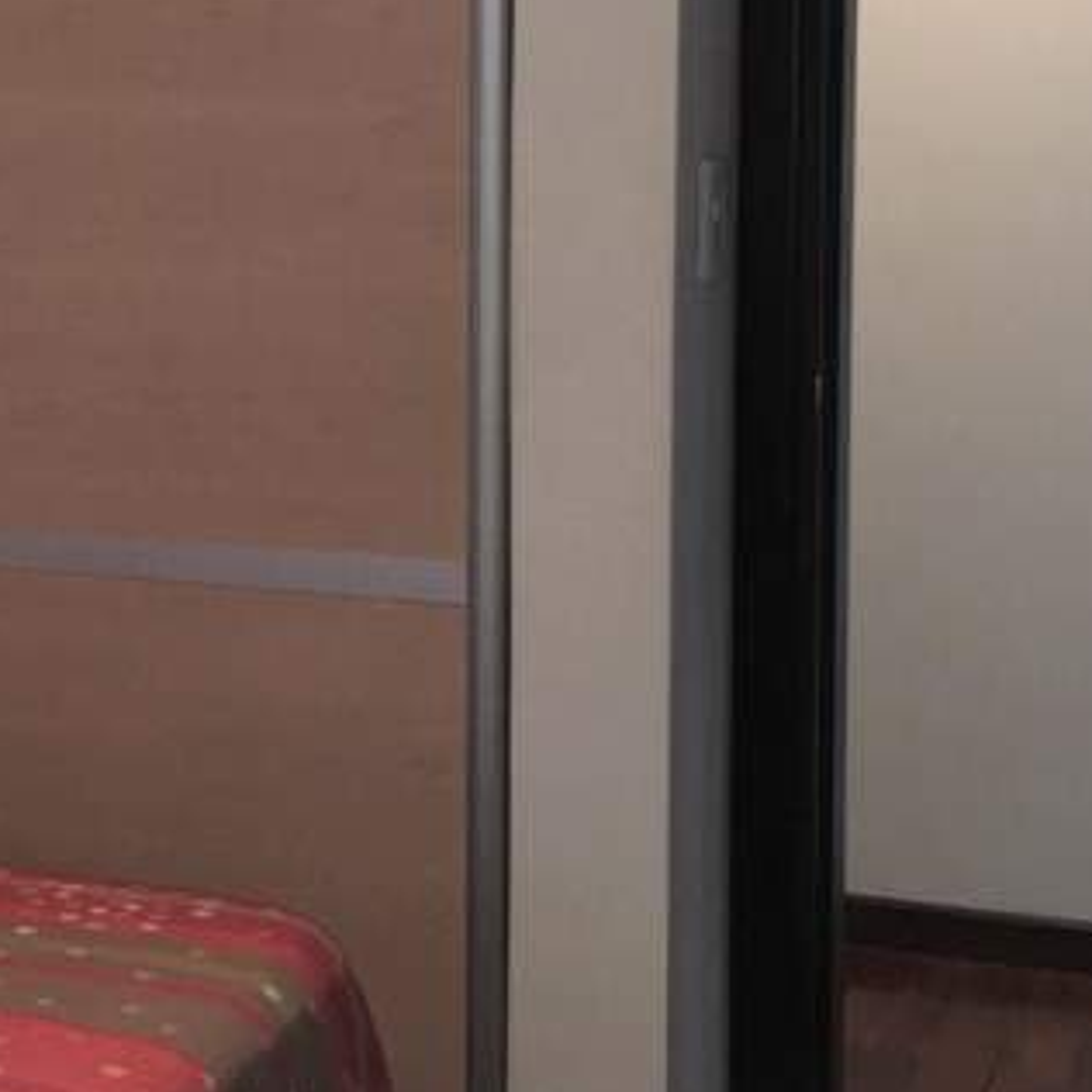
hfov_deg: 20.2
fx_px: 2962
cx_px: -17
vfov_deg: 20.8
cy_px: 304
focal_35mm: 83
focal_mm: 4.15
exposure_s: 1/33
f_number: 2.2
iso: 64
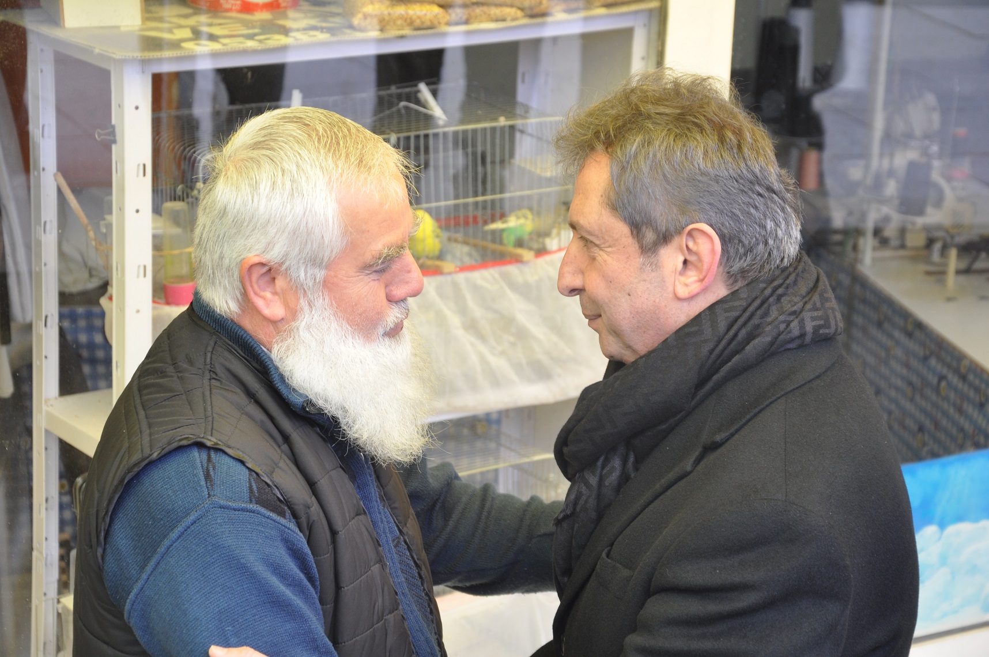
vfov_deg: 13.8
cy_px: 328
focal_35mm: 99
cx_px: 494
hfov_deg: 20.6
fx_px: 2717
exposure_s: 1/80
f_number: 5.3
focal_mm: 66
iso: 400
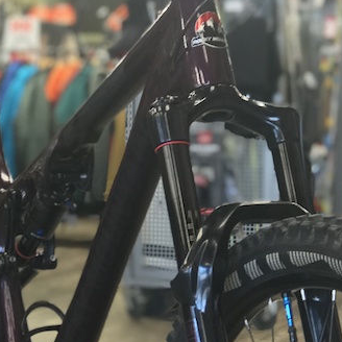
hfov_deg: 14.2
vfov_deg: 14.1
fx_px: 1375
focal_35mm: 123
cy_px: 289
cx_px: 150
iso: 160
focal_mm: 6.6
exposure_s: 1/17
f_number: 2.8
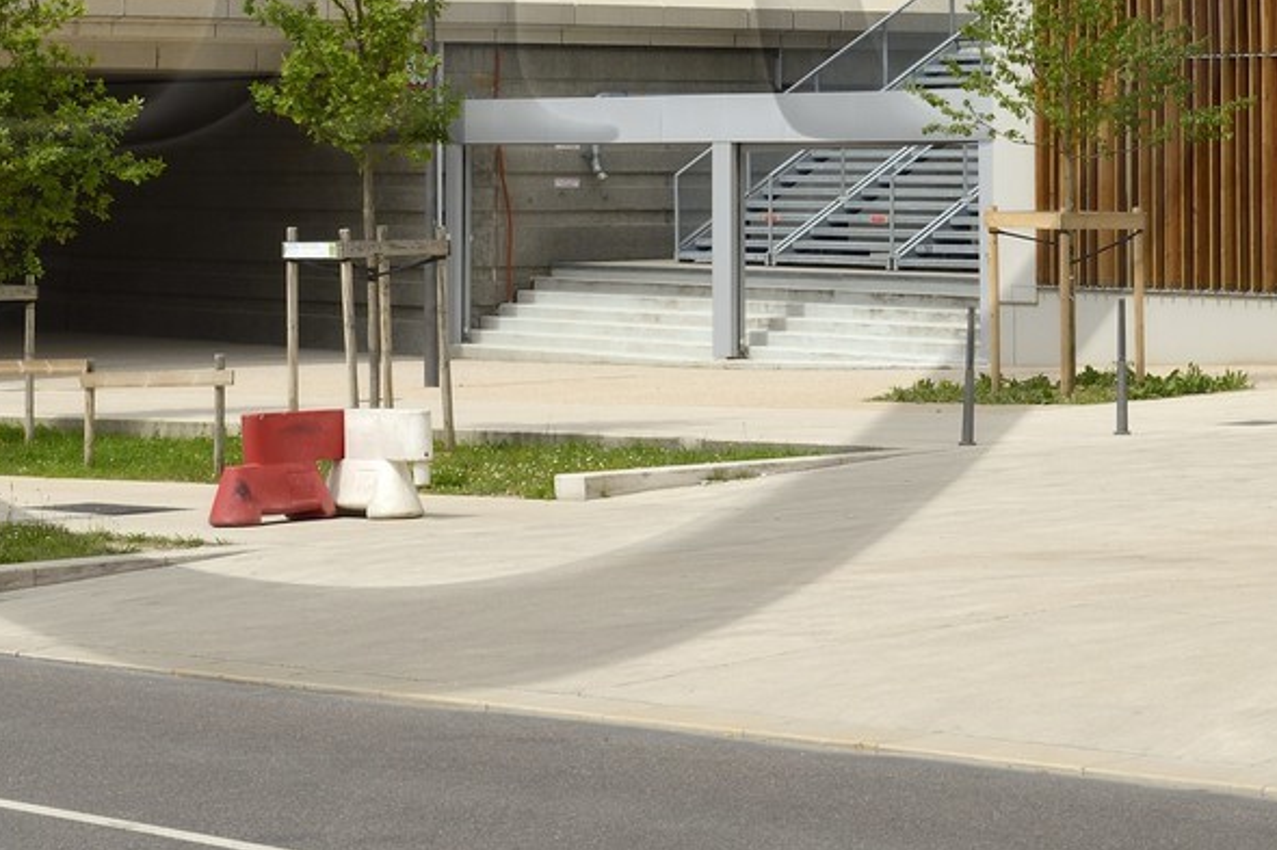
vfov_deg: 12.9
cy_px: -208
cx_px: 368
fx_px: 3652
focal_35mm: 103
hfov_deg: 19.7
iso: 200
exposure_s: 1/320
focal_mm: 38
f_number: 11
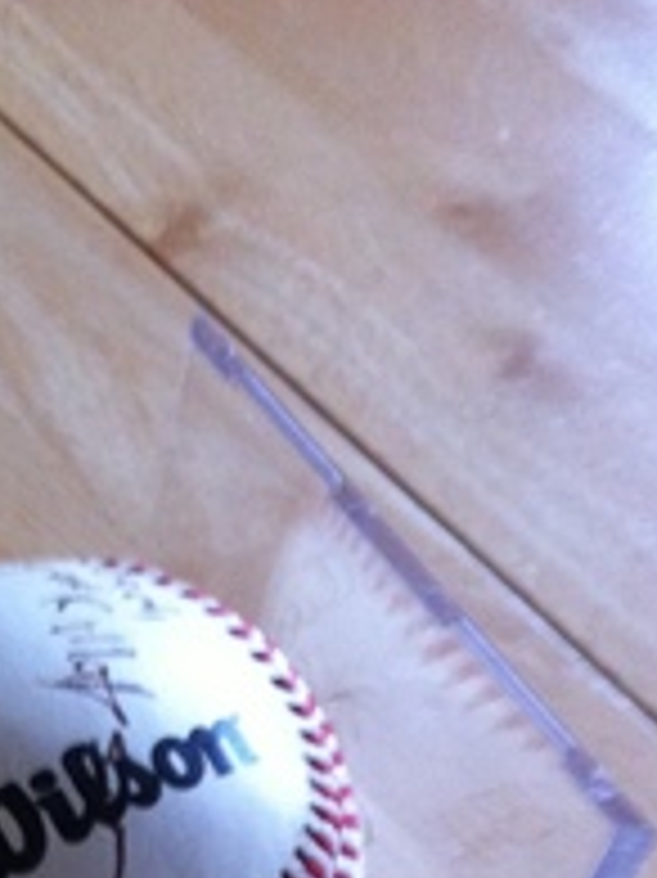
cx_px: -29
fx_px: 2179
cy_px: 1004
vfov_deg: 21.4
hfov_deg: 16.7
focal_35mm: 86
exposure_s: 1/15
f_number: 2.8
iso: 250
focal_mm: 3.85
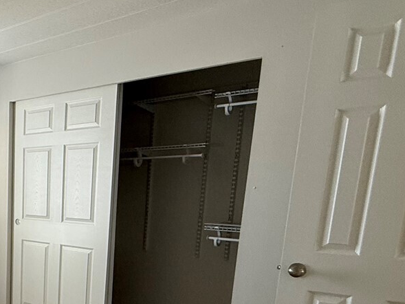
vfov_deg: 36.0
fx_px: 445
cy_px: 260
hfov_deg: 37.8
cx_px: -73
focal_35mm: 38
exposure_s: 1/99
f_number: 2.2
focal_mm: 2.22
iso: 200
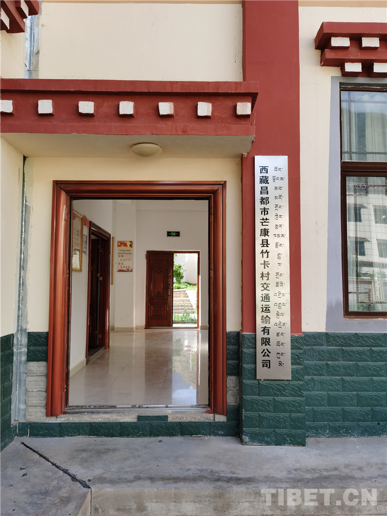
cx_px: 194
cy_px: 258
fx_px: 402
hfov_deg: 51.4
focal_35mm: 27
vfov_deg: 65.3
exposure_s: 1/550
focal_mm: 5.56
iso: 50
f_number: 1.6
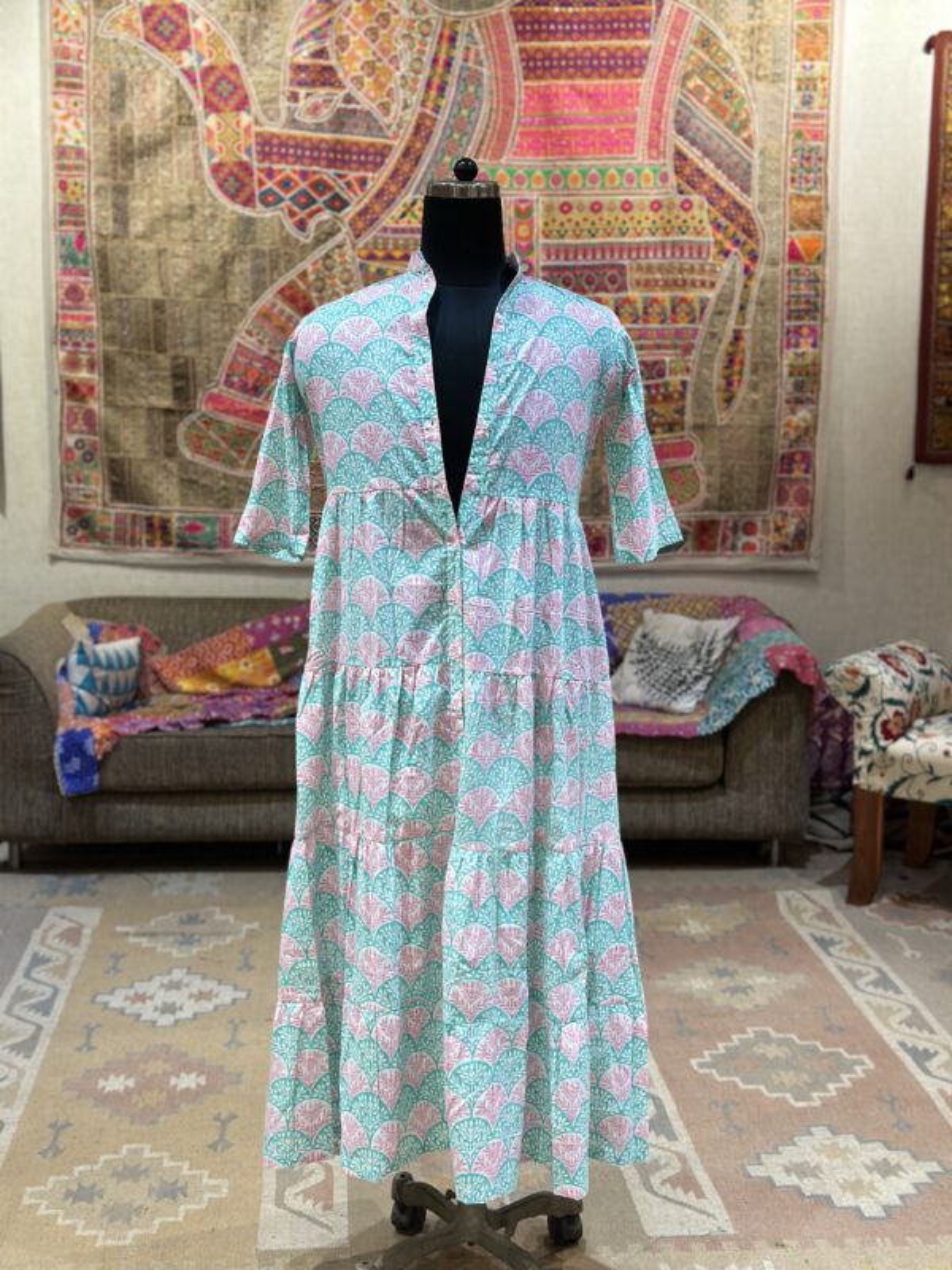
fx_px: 1760
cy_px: 635
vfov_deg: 39.7
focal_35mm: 48
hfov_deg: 30.3
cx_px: 476
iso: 100
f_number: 1.78
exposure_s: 1/88
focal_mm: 6.86
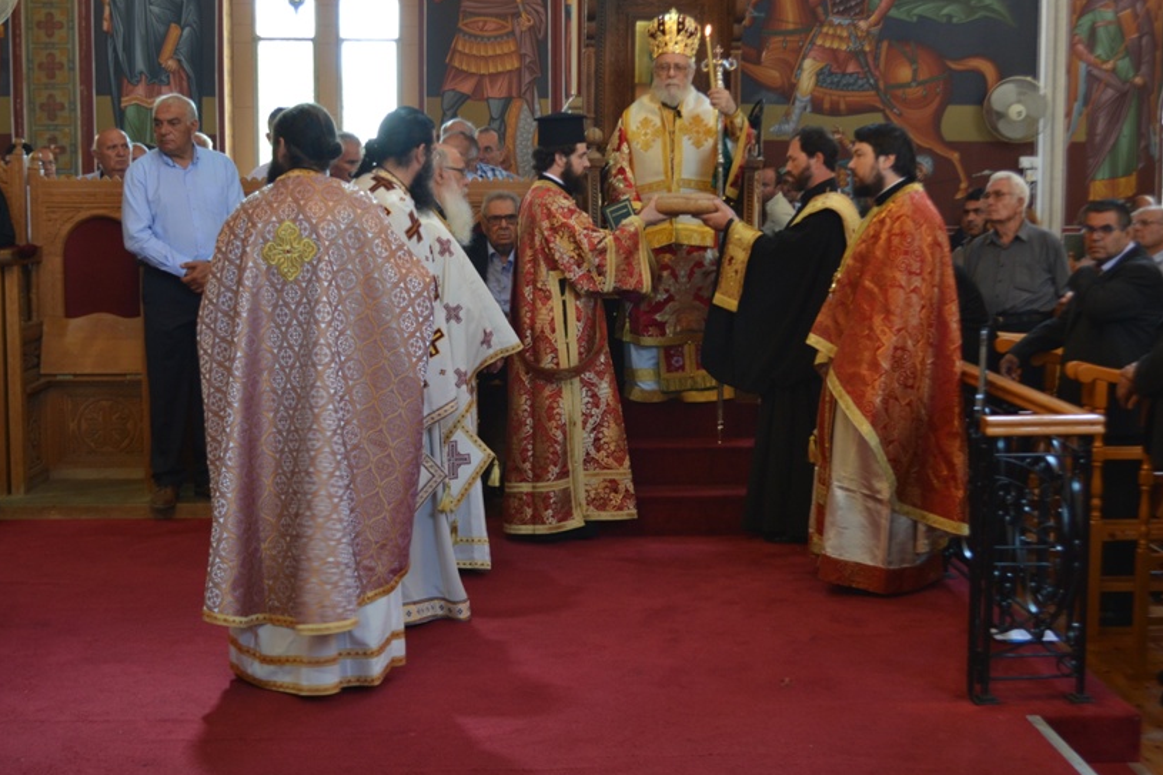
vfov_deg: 25.5
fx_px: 1712
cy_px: 334
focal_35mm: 53
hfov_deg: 37.4
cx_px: 672
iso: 400
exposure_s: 1/20
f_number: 4.5
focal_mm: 30
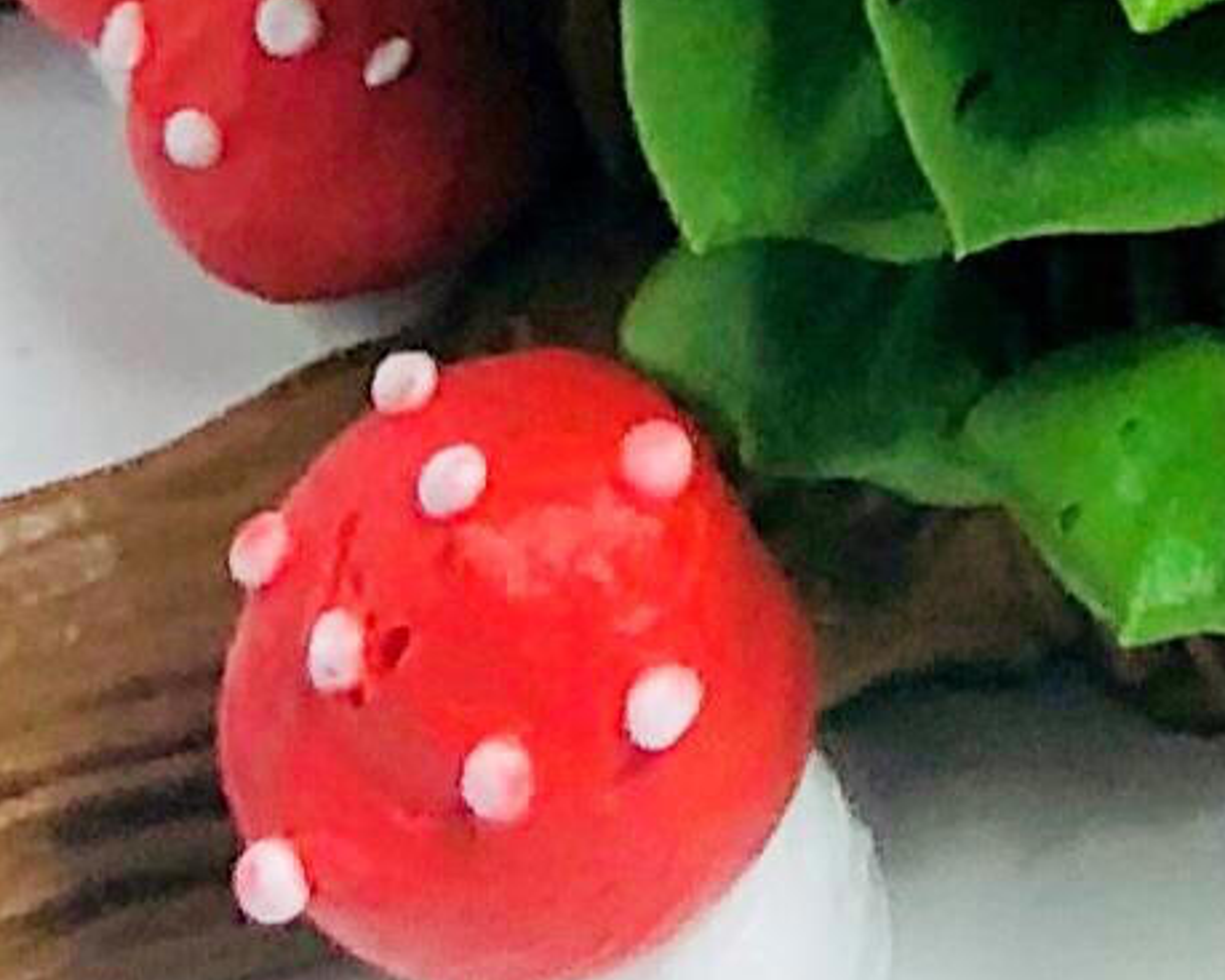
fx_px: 8699
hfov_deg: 7.6
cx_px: 2706
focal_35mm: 240
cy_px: -3562
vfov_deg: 5.3
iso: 40
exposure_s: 1/100
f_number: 1.8
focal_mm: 3.99
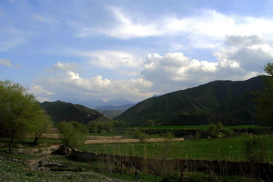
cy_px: 84
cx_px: 138
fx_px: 265
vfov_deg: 37.8
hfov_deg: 54.4
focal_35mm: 35
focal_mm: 7.1
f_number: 5.6
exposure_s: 1/1000
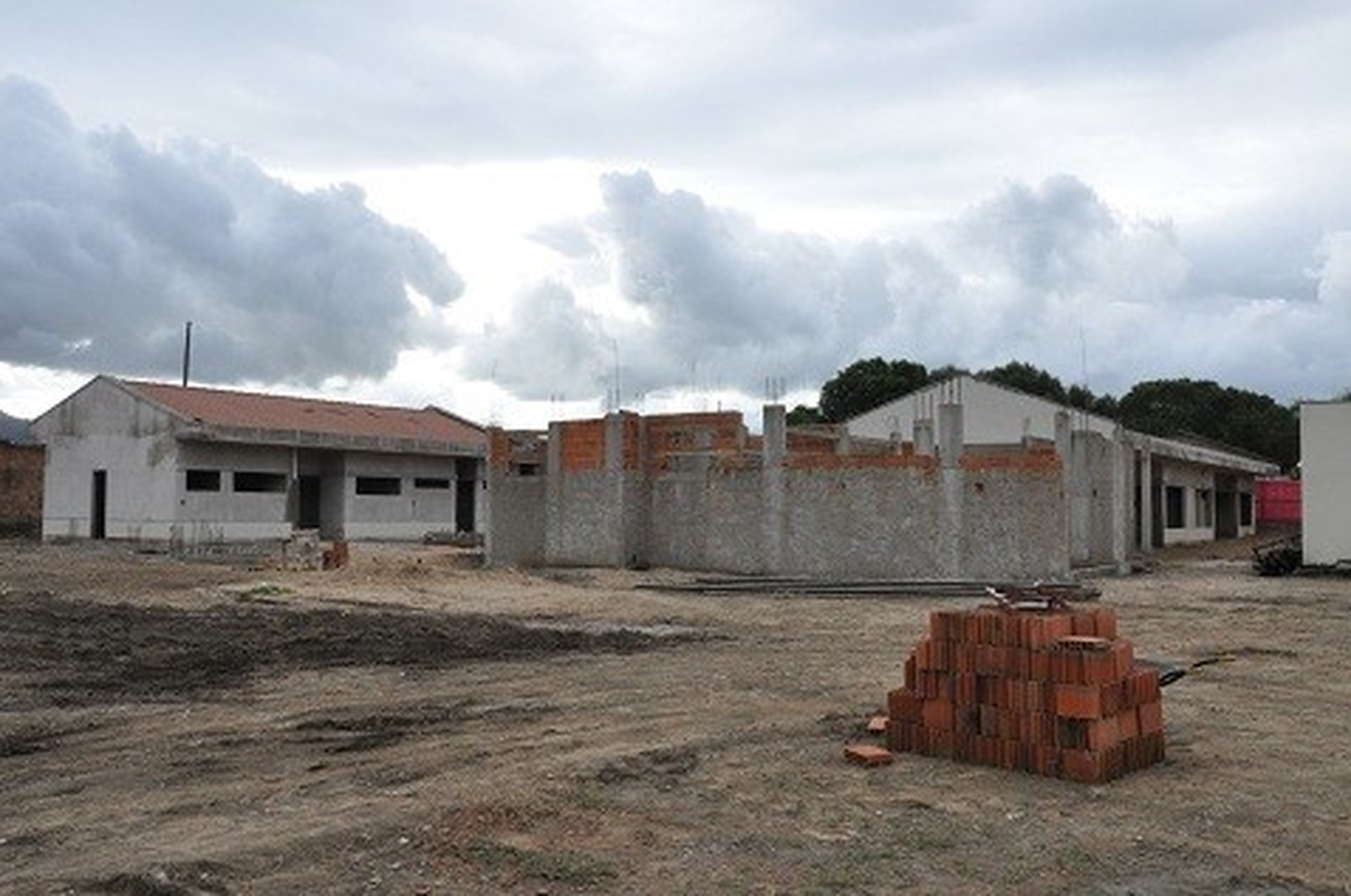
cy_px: 448
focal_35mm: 33
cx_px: 676
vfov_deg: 39.8
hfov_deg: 57.3
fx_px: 1236
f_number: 18
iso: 1600
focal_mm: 22
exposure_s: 1/200
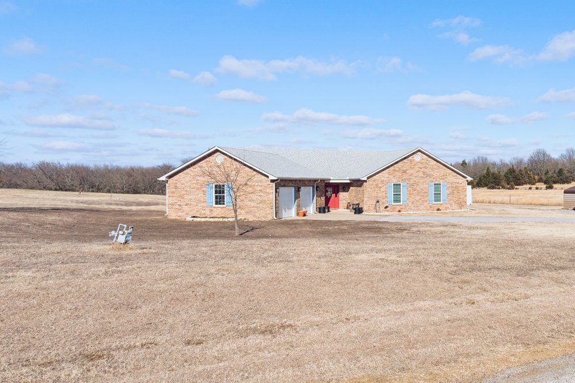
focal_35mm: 33
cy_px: 189
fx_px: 527
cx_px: 415
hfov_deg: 55.1
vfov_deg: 40.0
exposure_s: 1/2000
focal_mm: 16
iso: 200
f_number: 7.1
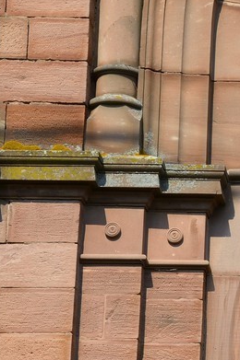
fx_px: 1843
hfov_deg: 7.2
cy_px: 359
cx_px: 483
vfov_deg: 11.1
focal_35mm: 184
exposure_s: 1/250
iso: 200
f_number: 10
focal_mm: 45
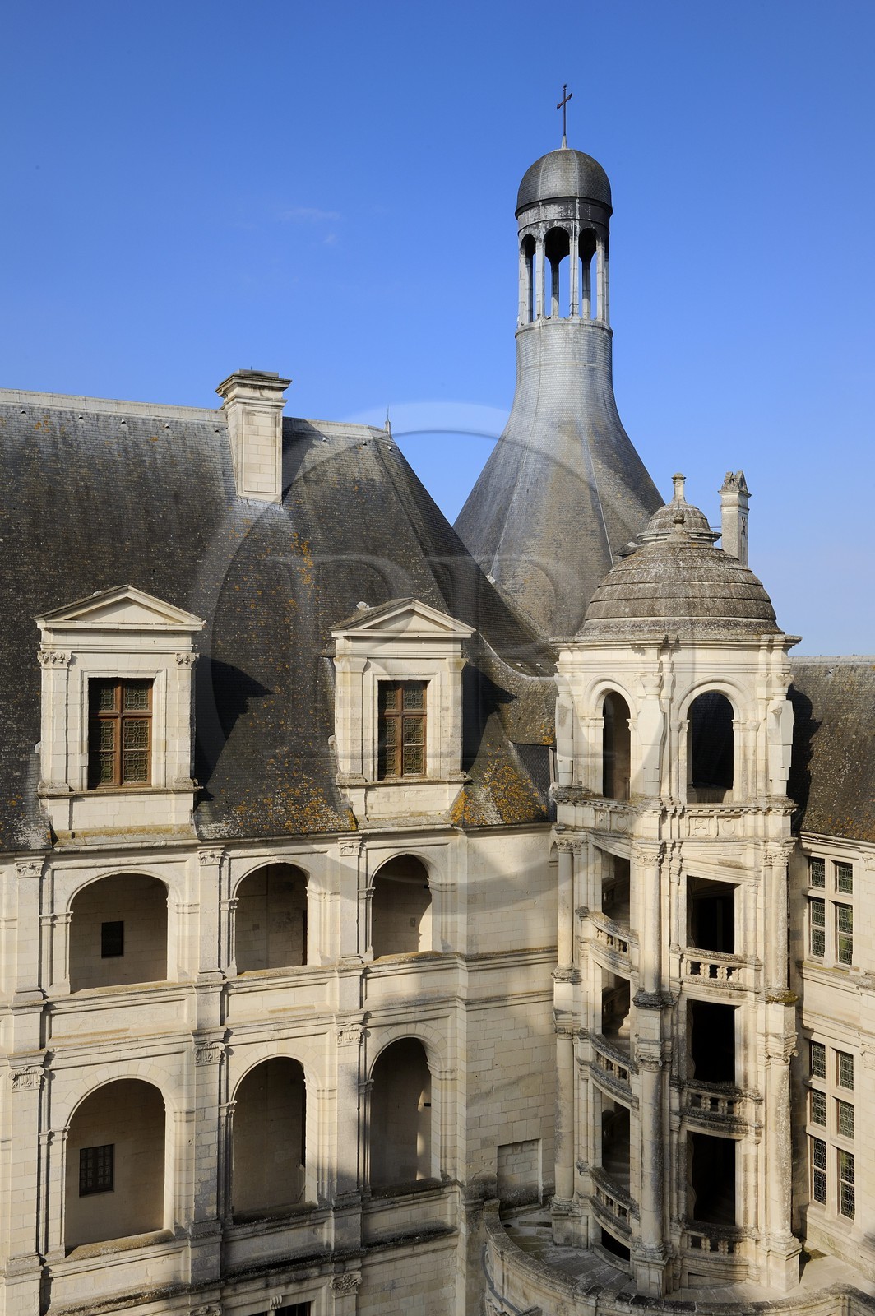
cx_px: 438
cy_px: 658
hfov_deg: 37.8
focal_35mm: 35
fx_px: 1278
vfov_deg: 54.5
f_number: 16
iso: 200
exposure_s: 1/160
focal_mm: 35
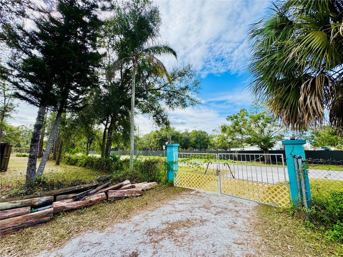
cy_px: 128
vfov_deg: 85.7
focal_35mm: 14
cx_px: 172
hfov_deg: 102.1
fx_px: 139
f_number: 2.2
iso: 50
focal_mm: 2.22
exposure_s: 1/968
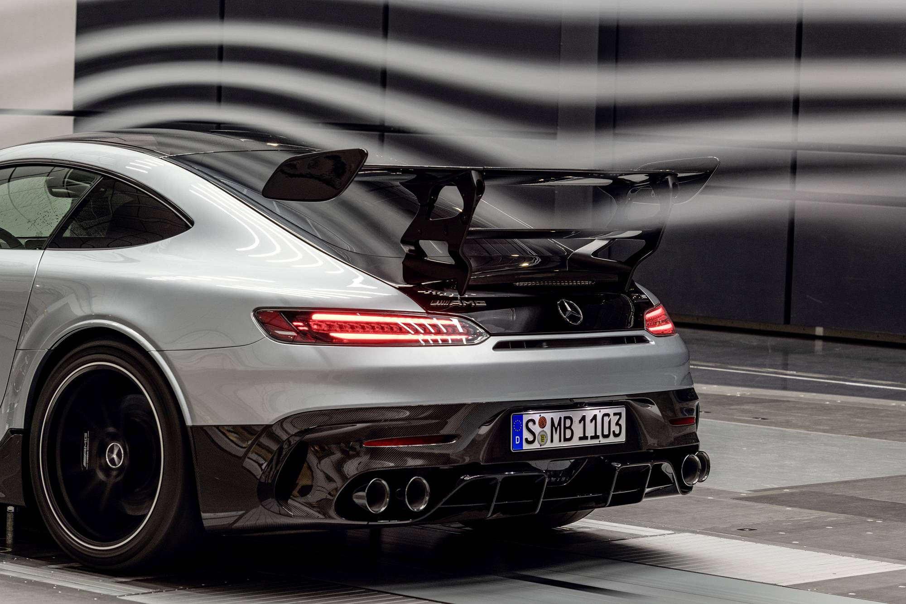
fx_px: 3397
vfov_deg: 10.2
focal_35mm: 135
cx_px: 453
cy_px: 302
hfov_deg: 15.2
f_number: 8
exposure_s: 1/10
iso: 400
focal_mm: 135
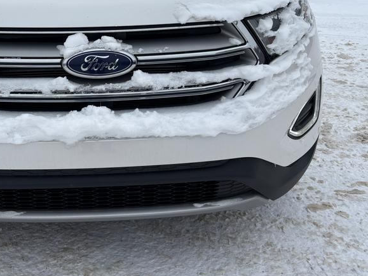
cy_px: 59
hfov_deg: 40.4
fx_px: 489
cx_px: 104
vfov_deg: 30.8
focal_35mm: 46
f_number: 1.6
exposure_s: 1/1642
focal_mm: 5.96
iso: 50
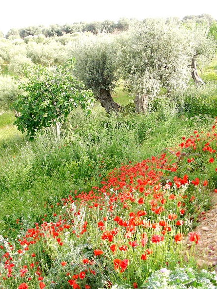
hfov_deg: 35.1
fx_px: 343
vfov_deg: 45.8
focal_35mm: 41
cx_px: 102
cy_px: 143
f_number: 4
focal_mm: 6.3
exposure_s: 1/138
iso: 50
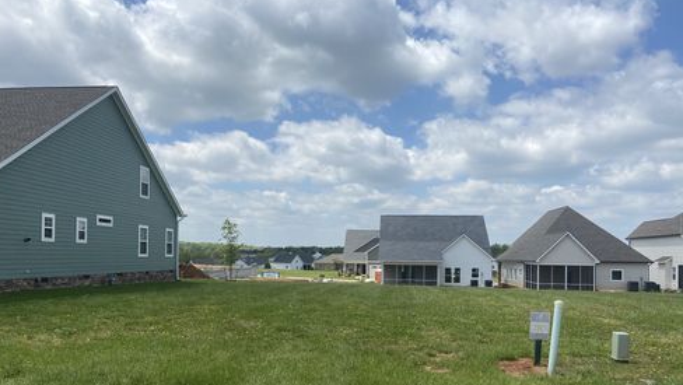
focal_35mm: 29
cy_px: 254
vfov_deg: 39.8
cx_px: 339
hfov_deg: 66.0
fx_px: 525
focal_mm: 4.25
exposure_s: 1/4115
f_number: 1.8
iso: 32
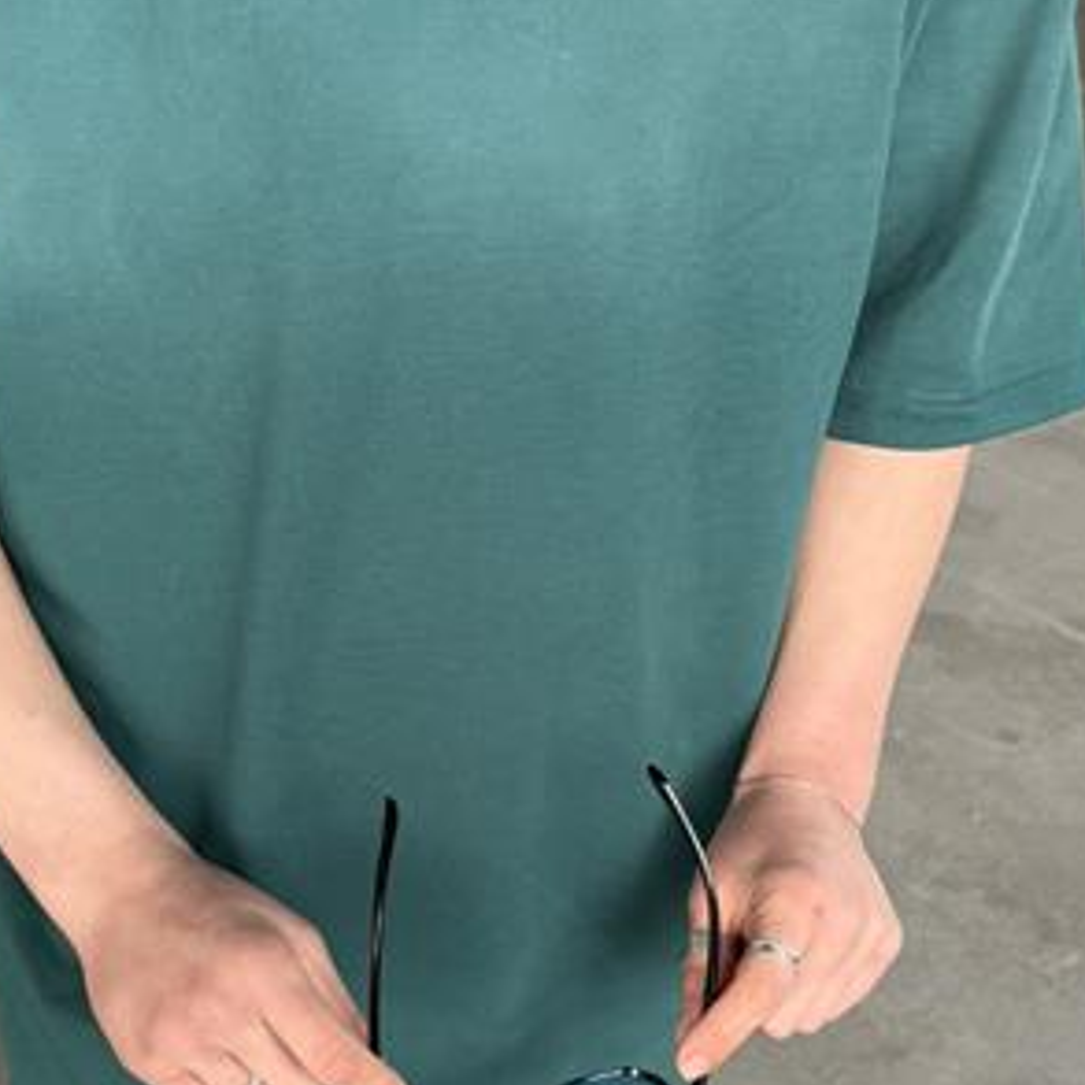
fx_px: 2057
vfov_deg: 29.3
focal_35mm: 58
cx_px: 411
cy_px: 741
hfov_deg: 29.4
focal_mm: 6.76
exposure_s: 1/263
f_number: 1.78
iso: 100
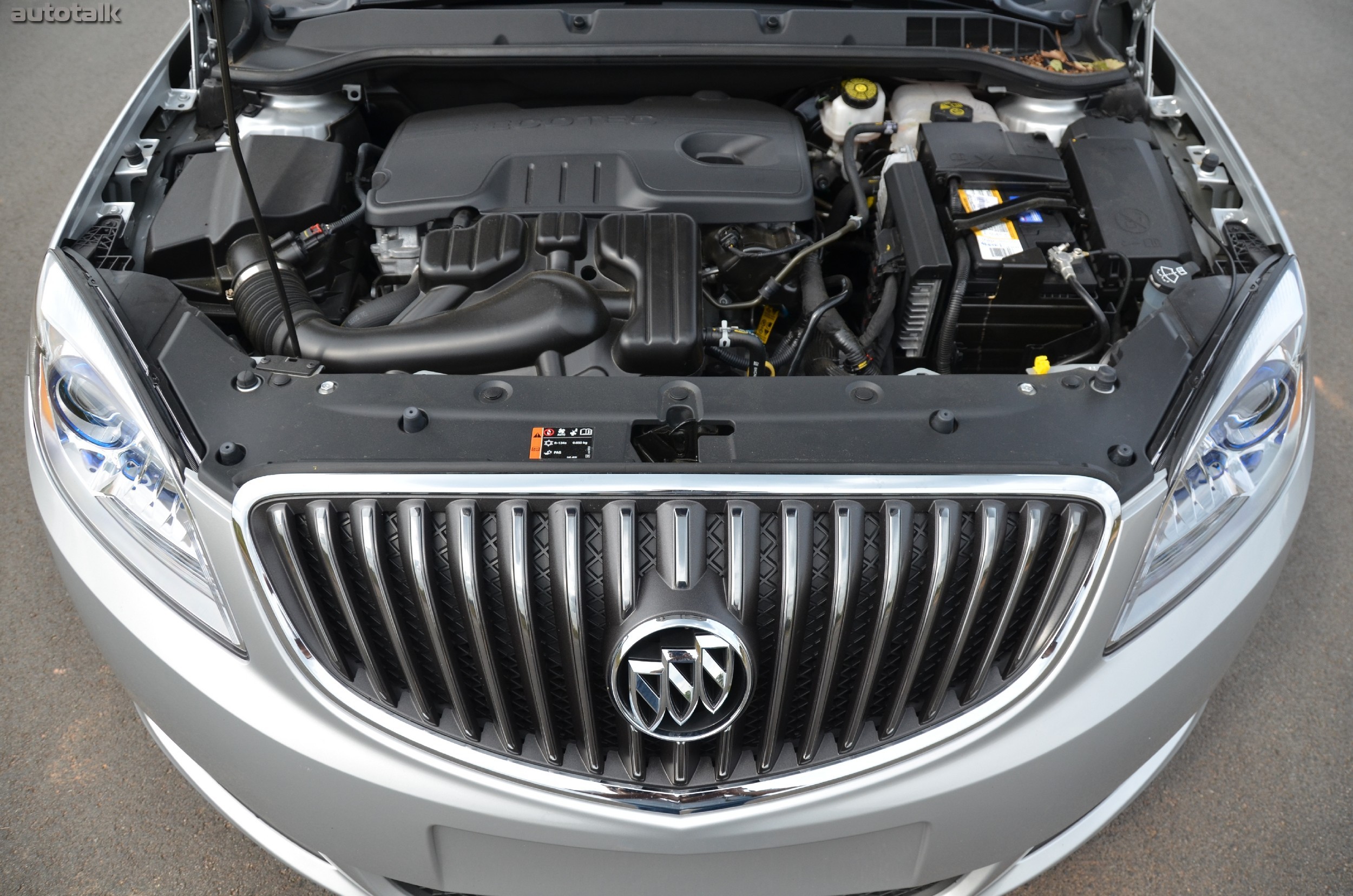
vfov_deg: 47.7
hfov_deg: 67.5
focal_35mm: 27
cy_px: 448
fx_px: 1013
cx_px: 676
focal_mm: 18
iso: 400
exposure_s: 1/1000
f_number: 4
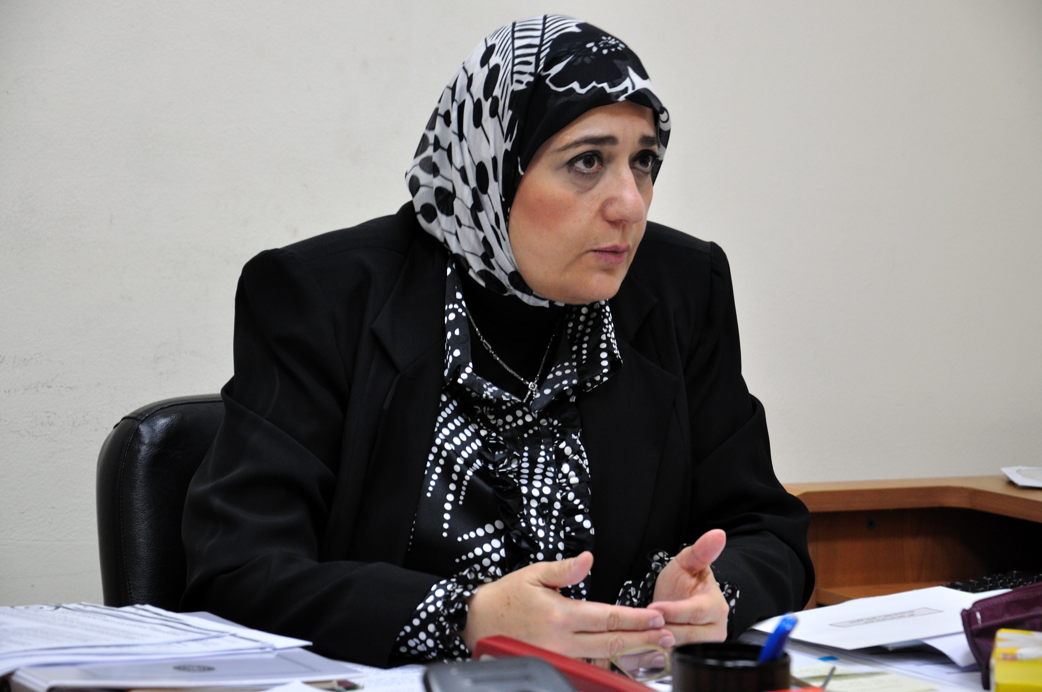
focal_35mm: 105
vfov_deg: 13.0
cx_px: 521
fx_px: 3035
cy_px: 346
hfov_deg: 19.5
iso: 640
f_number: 5.6
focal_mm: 70
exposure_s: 1/15
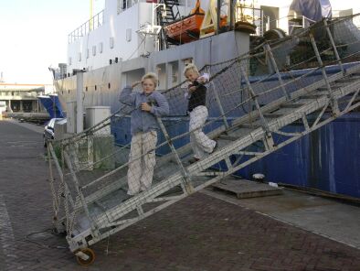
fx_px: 468
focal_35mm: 45
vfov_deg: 32.2
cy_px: 136
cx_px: 180
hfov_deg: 42.1
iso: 70
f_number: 2.9
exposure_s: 1/271
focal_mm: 6.7
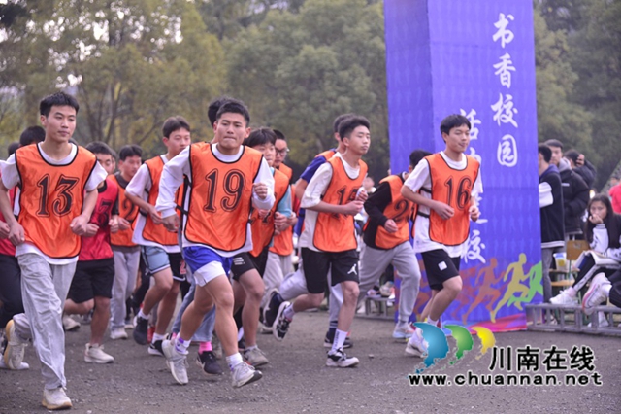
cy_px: 207
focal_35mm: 65
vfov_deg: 20.9
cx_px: 310
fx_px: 1121
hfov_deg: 31.0
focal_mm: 65
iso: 500
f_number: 4.5
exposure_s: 1/500
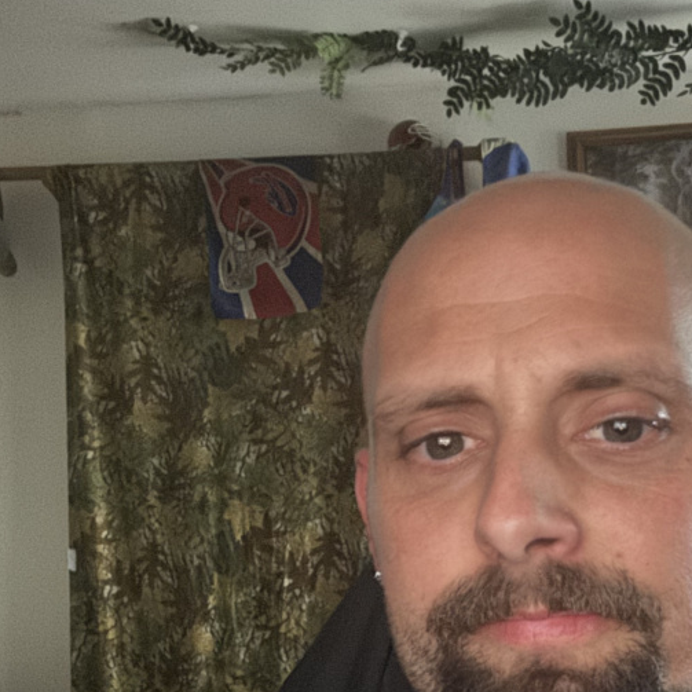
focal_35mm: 54
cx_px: 469
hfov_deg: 31.4
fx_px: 1221
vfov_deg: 30.4
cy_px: 607
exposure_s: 1/7
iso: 1000
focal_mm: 2.69
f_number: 1.9
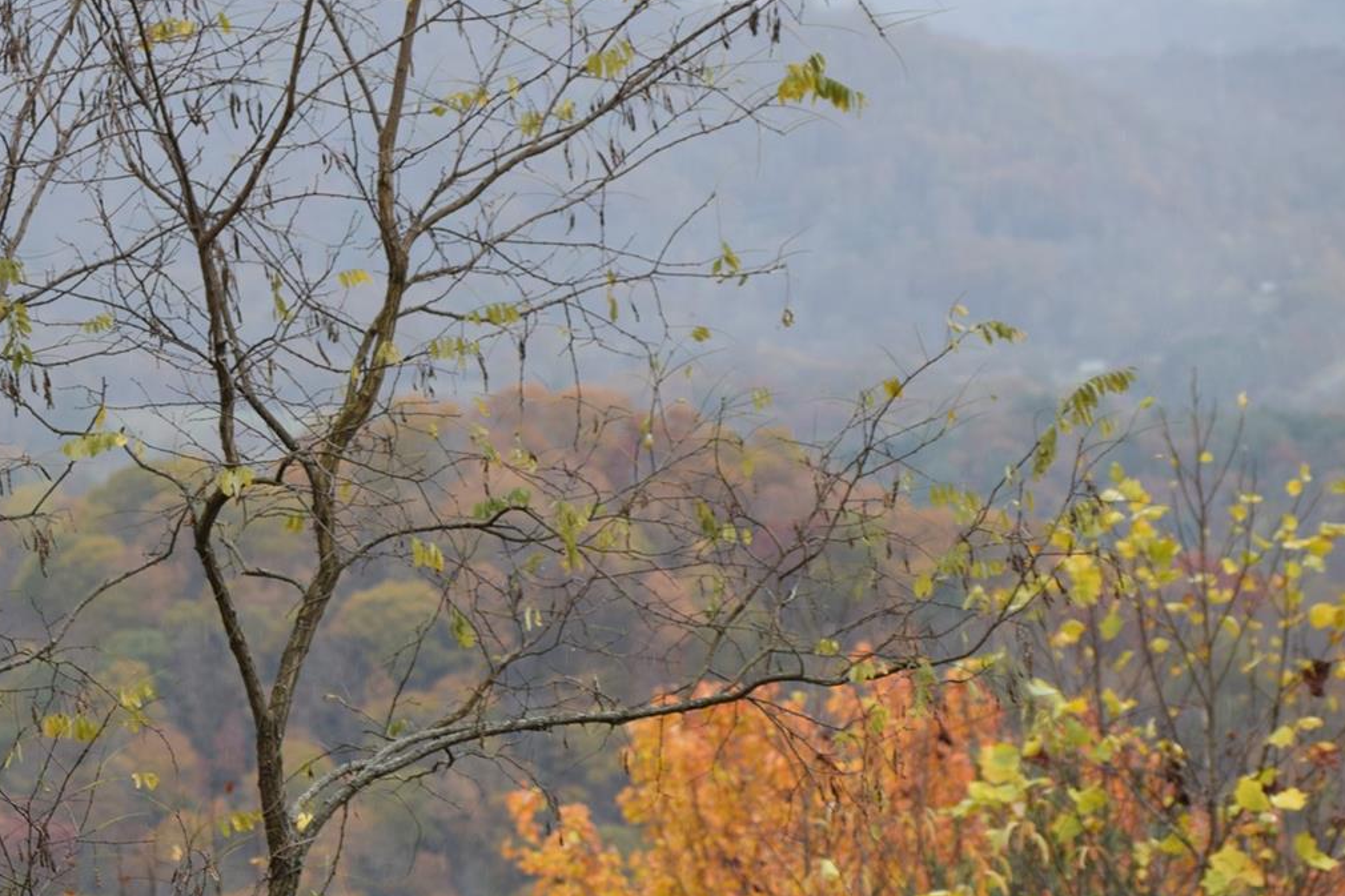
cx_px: 138
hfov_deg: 7.1
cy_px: 581
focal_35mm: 289
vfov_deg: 4.8
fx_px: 10795
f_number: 4.2
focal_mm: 95
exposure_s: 1/200
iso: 100
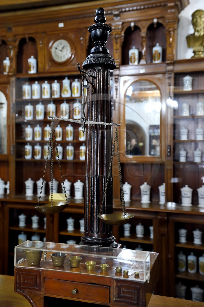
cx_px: 102
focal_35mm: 38
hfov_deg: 35.0
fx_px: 323
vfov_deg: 50.7
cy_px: 154
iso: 3200
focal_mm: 38
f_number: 4.5
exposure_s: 1/50
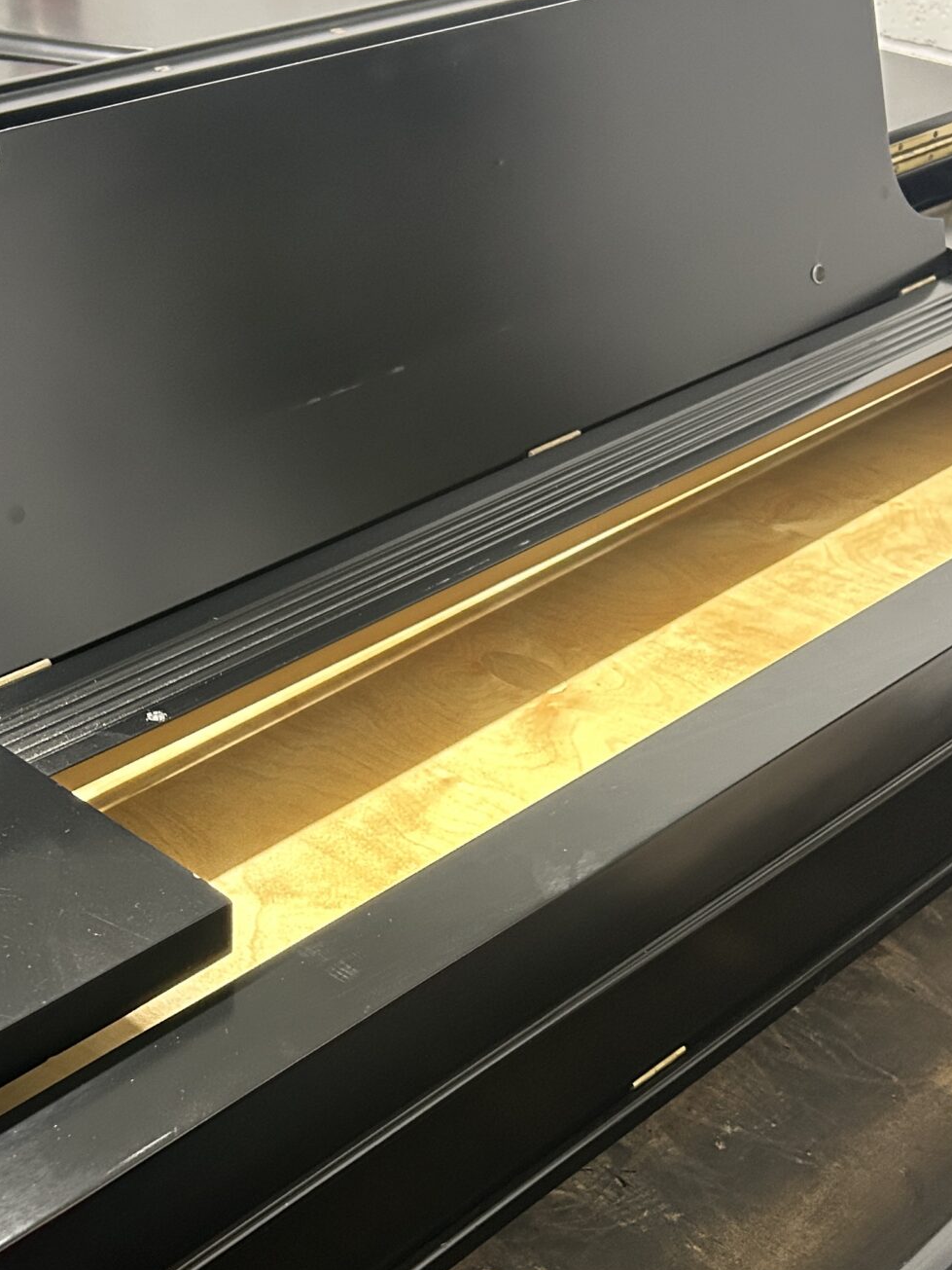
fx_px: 1870
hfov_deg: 28.3
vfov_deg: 36.7
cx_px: 292
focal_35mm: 51
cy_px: 938
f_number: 1.5
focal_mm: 5.7
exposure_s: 1/40
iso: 400
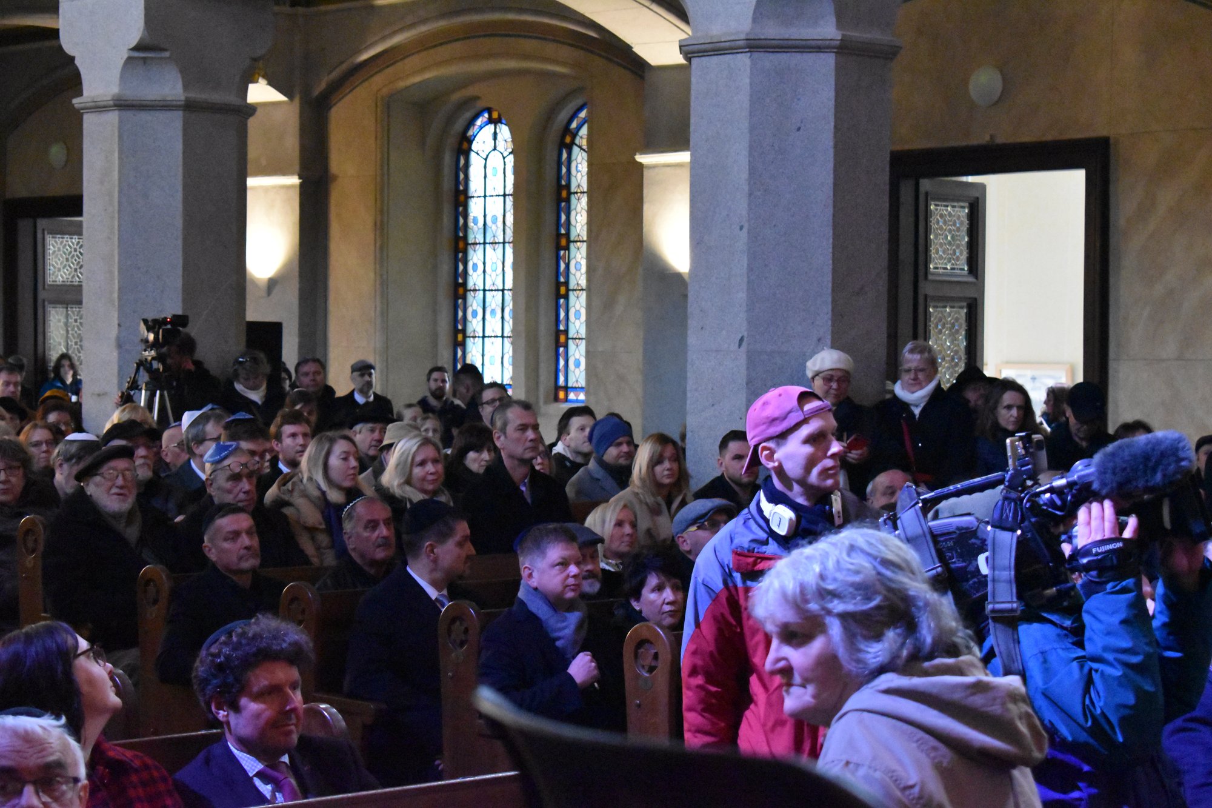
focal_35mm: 82
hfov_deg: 24.6
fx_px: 2777
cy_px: 404
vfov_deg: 16.6
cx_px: 606
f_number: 5.6
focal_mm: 55
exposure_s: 1/30
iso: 12800
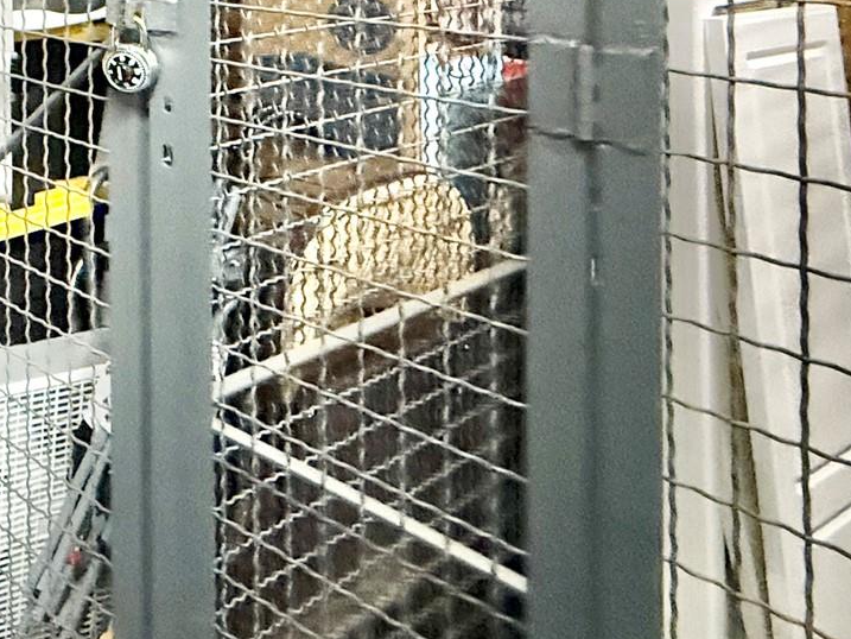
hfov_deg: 31.5
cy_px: -129
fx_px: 984
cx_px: -337
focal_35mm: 40
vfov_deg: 30.5
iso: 1250
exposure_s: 1/60
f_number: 2.2
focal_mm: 2.22
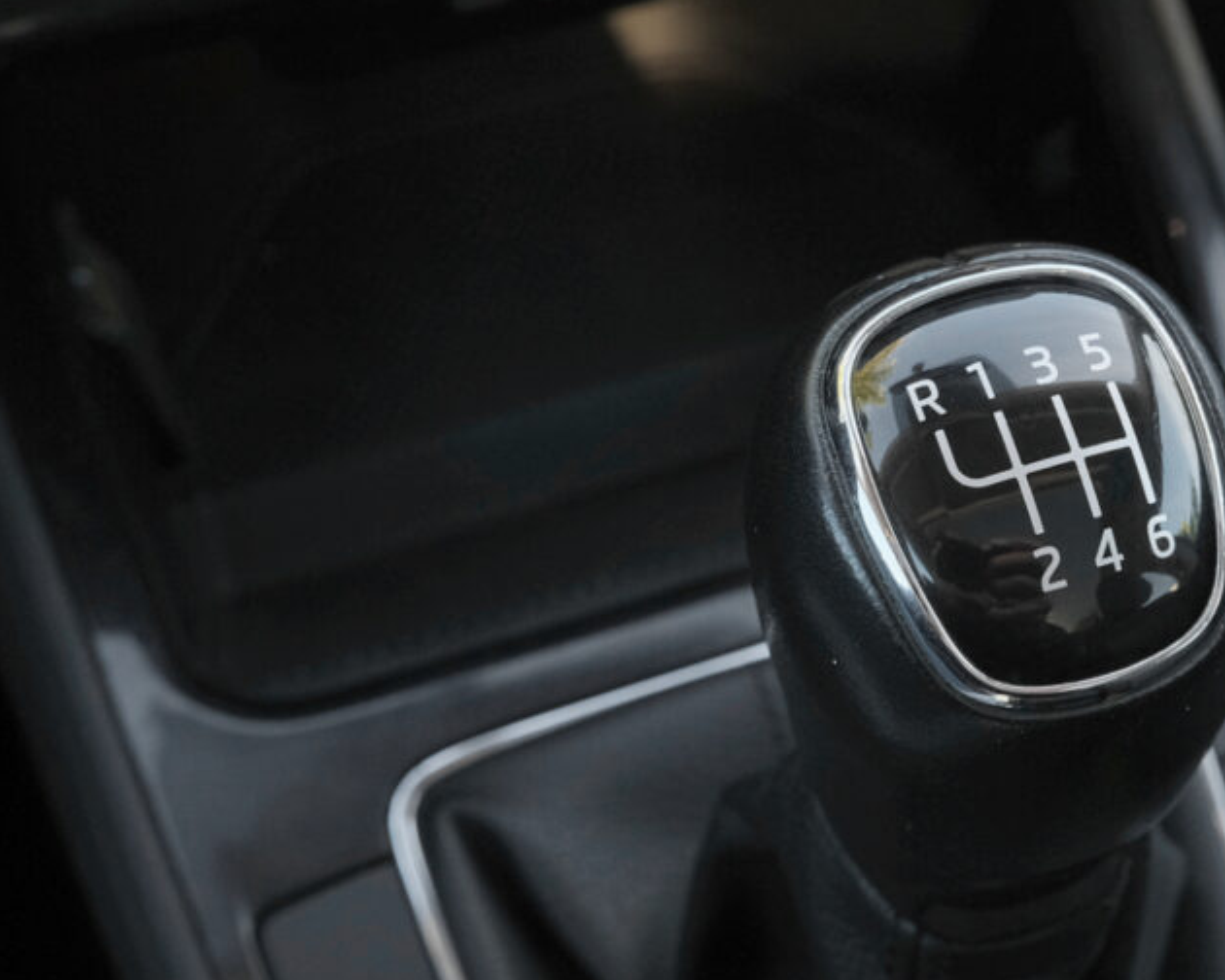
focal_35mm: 61
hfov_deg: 30.4
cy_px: 532
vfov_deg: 25.0
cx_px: 928
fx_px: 2212
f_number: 9
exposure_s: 1/100
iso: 2000
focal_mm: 26.4
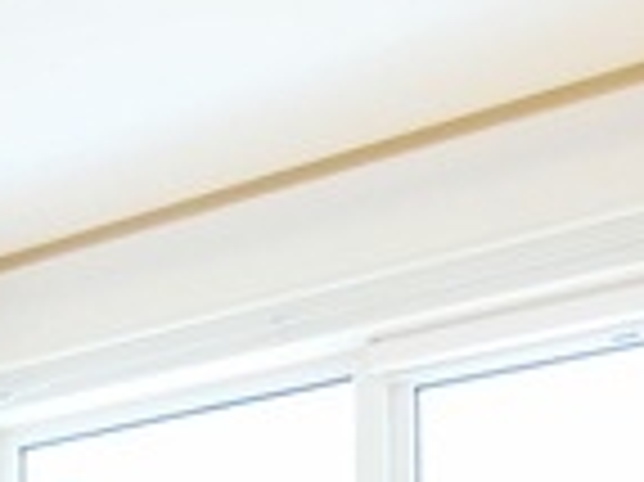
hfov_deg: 21.8
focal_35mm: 85
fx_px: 1580
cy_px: 928
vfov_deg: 14.7
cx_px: -59
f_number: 2.7
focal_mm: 4.06
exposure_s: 1/125
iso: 250
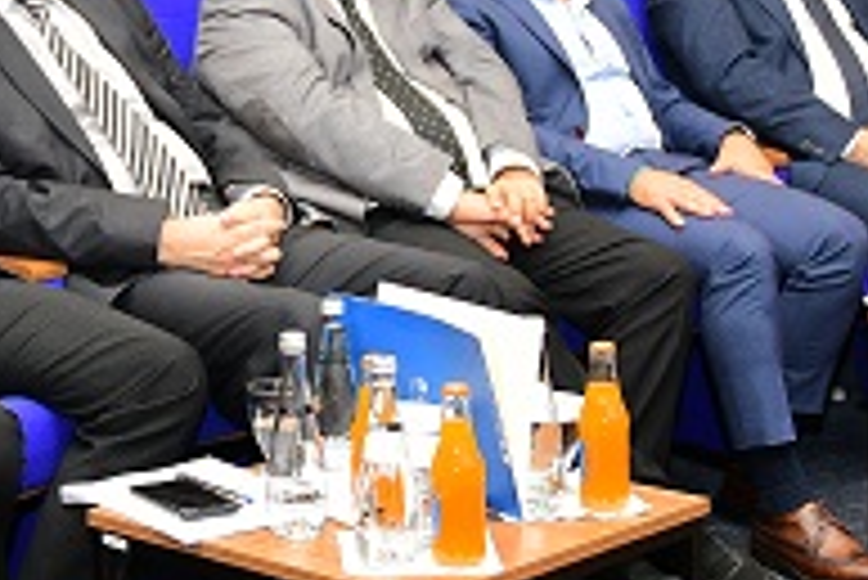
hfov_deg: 23.0
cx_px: 162
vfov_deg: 15.7
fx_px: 2099
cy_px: 137
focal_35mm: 87
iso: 1250
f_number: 2.8
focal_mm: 20
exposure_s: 1/125
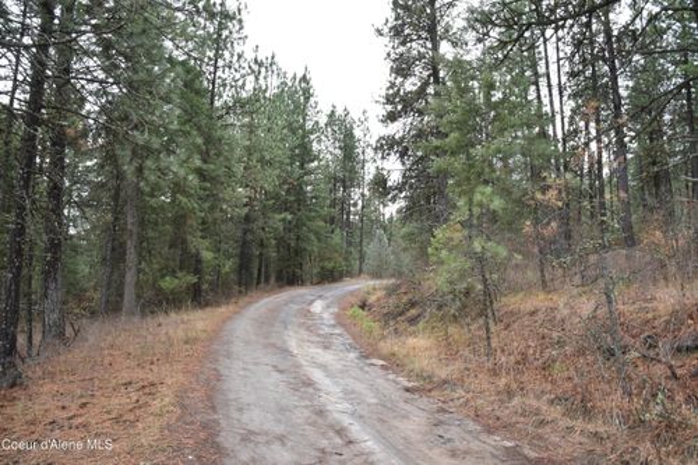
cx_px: 349
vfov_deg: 53.1
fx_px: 465
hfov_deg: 73.8
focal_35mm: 24
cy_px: 232
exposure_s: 1/25
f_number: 22
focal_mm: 24
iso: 1400
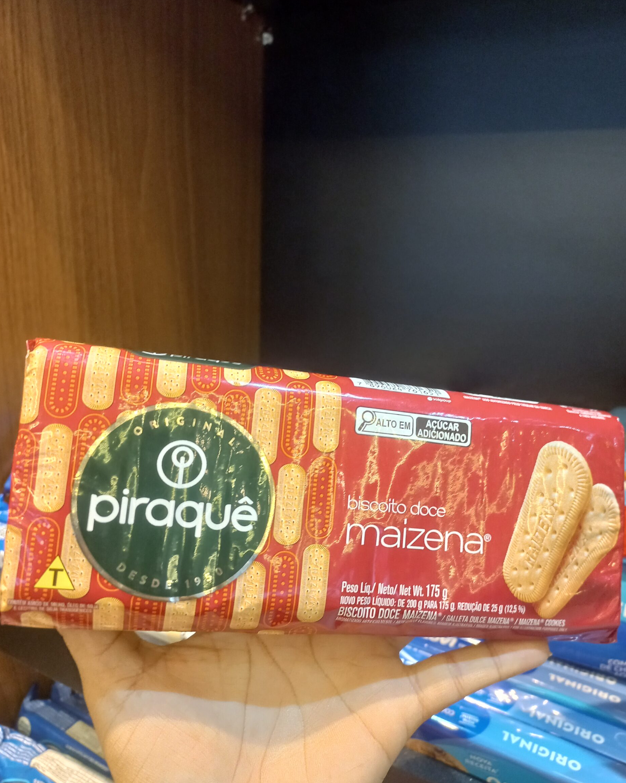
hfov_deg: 53.2
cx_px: 317
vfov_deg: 64.0
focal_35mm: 27
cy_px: 412
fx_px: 625
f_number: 1.8
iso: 400
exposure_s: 1/24
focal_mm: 4.6
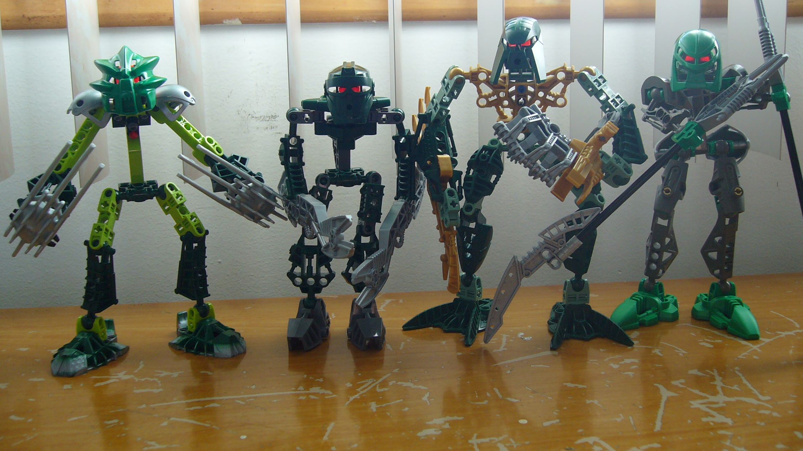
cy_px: 159
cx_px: 410
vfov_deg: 30.2
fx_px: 830
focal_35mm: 39
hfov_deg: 51.6
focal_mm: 5.8
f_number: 2.8
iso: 100
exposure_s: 1/80
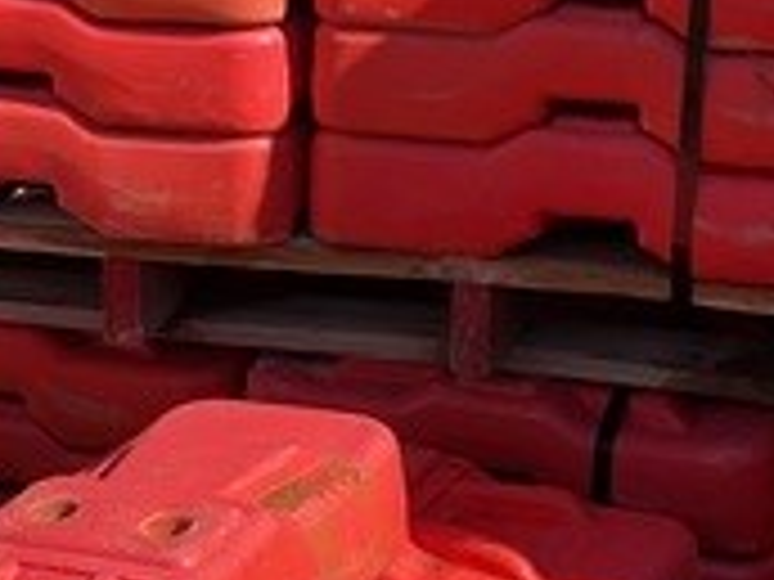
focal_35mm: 108
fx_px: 2415
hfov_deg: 18.2
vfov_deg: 13.5
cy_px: -9
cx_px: 500
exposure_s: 1/1035
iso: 16
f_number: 1.8
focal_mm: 3
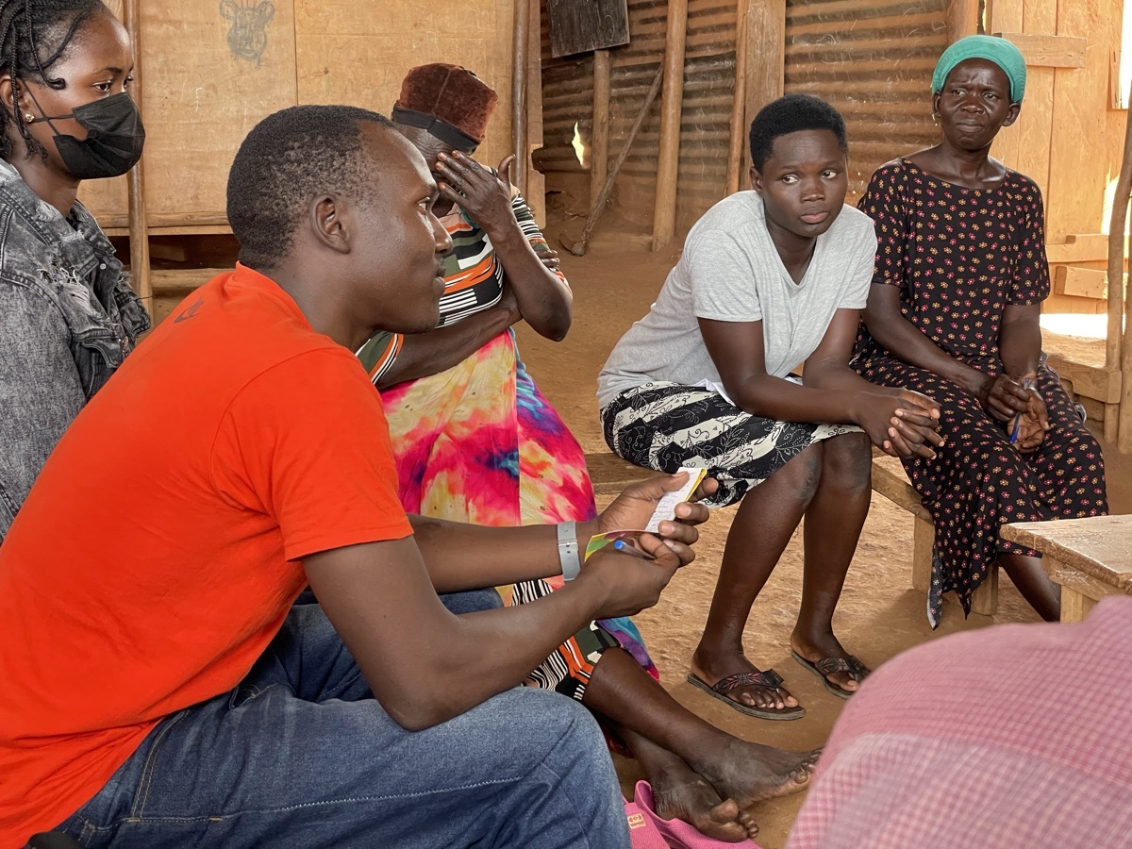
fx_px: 1700
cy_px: 424
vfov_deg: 28.0
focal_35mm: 52
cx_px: 566
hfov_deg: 36.8
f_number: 2
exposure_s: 1/67
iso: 200
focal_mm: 6
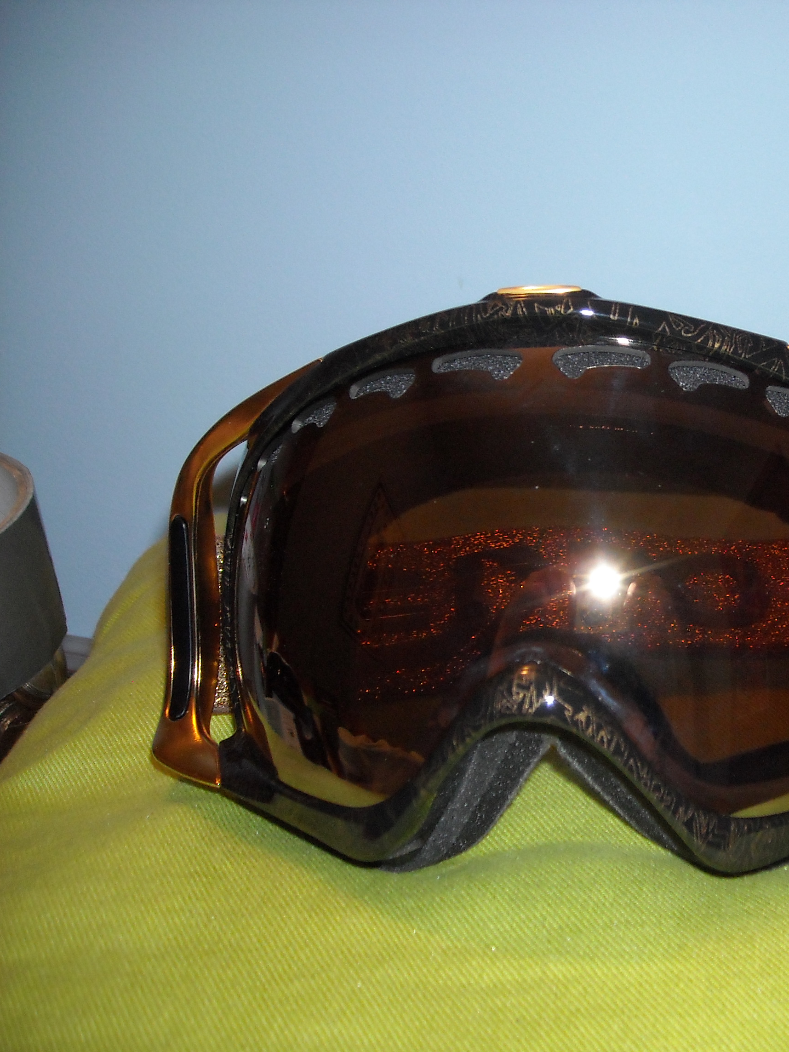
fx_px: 1428
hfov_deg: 29.6
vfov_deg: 40.4
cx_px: 703
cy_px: 529
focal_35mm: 47
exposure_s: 1/60
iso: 200
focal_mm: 5.7
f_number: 2.8
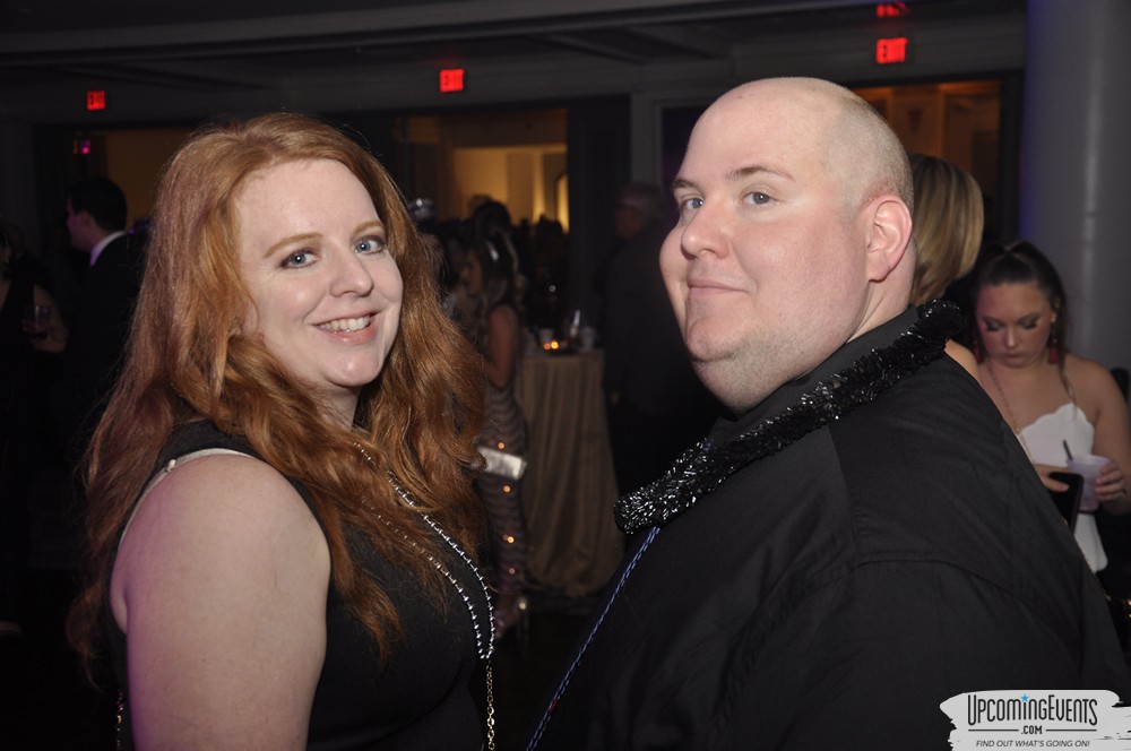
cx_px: 566
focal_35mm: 51
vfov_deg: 26.4
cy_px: 376
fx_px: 1600
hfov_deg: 38.9
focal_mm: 34
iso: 400
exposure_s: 1/60
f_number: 5
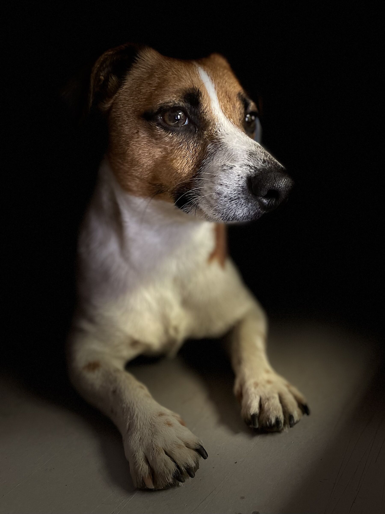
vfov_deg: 67.3
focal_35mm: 26
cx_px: 192
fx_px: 386
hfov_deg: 53.1
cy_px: 257
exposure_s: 1/37
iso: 640
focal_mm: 4.2
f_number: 1.6
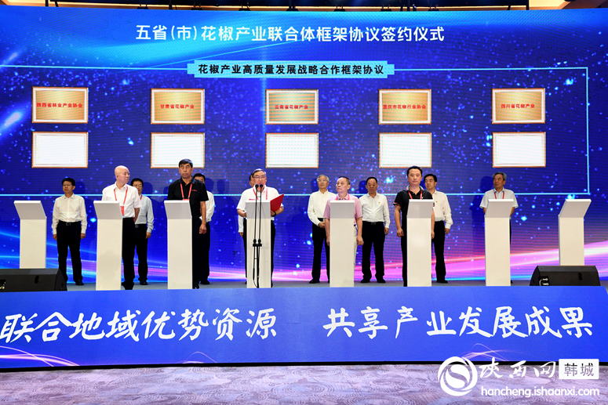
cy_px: 202
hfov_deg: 46.4
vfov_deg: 31.9
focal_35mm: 42
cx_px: 304
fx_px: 709
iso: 1000
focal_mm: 28
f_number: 5.6
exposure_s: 1/100
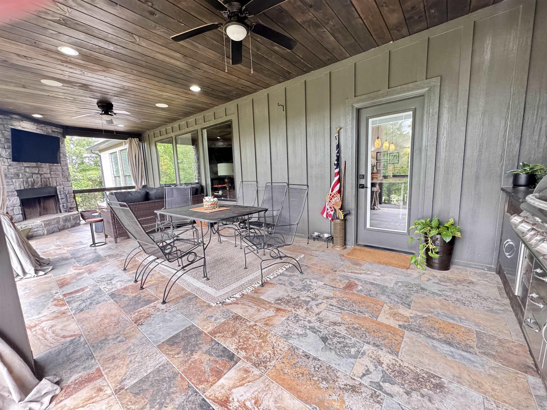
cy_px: 205
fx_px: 221
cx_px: 274
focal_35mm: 14
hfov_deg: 102.1
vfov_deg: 85.7
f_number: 2.2
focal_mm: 2.22
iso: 320
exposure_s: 1/78
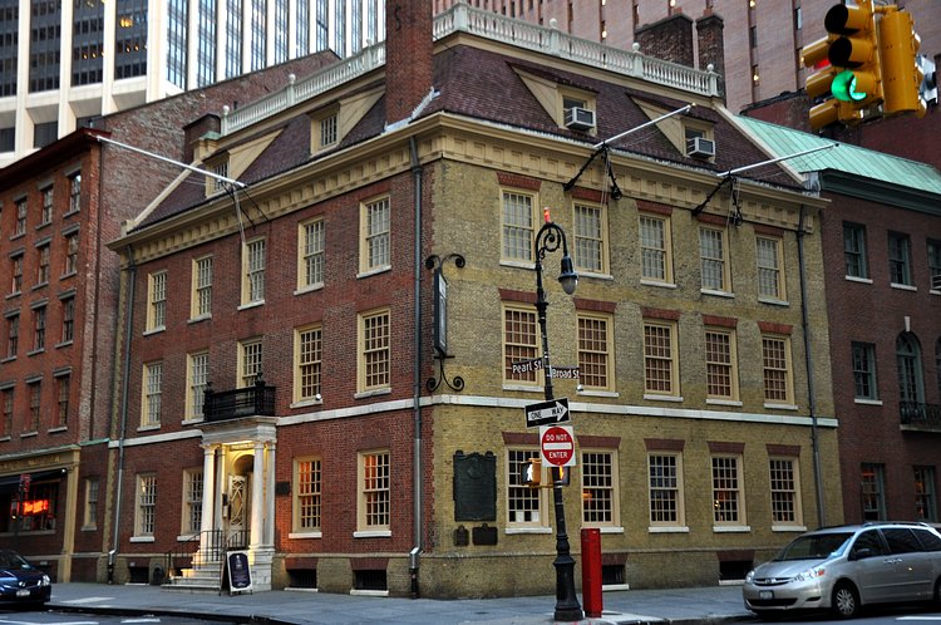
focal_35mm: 42
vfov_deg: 31.8
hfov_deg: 46.5
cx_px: 470
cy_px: 312
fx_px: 1096
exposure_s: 1/13
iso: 200
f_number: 5
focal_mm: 28
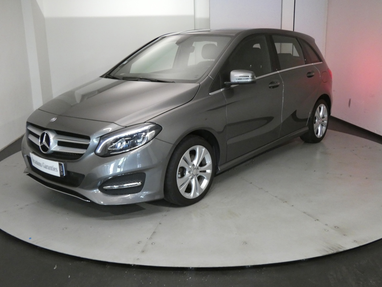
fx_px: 386
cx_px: 191
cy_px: 144
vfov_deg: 40.7
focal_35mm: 35
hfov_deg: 52.6
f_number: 3.4
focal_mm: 6.2
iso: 1000
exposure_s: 1/80
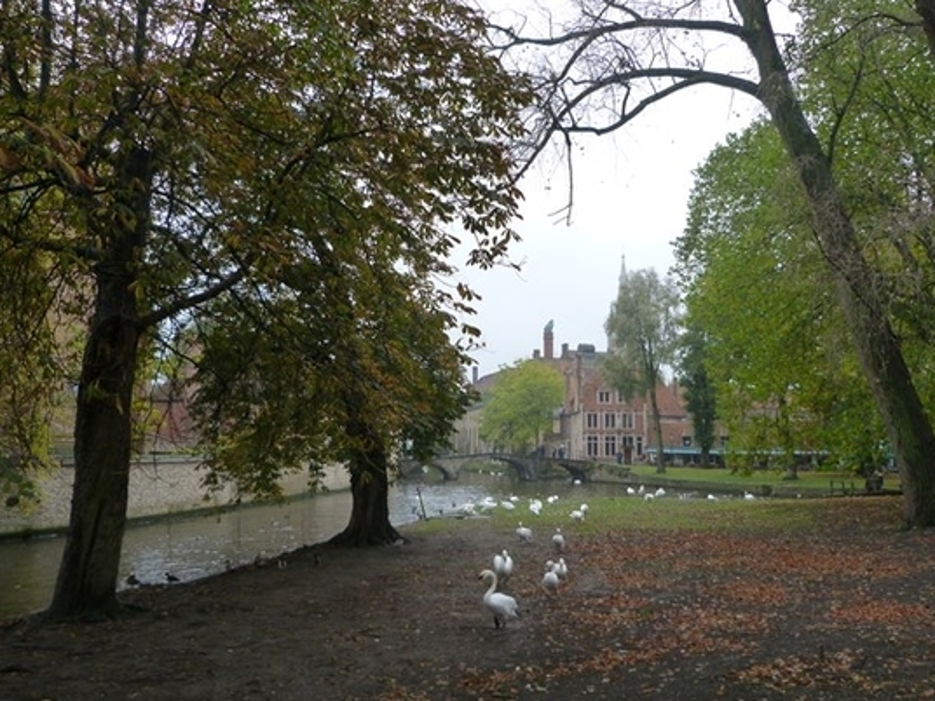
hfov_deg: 63.4
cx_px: 499
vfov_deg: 49.7
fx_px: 756
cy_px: 337
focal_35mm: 28
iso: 125
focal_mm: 4.5
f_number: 2.8
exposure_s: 1/100
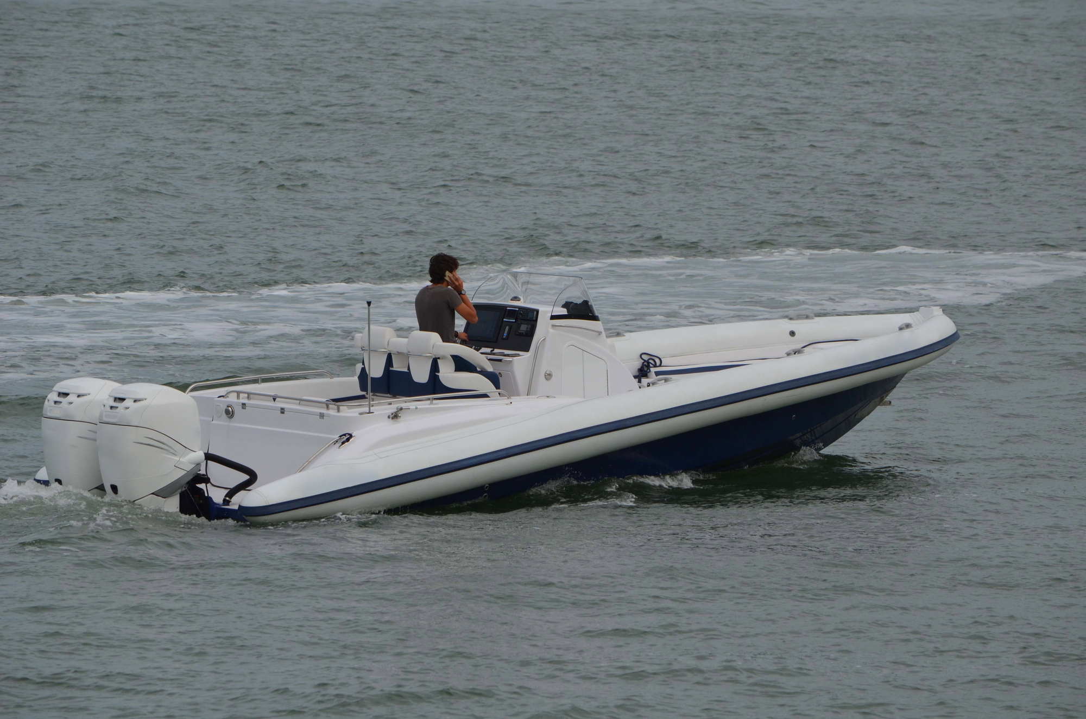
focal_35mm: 232
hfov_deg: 8.9
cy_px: 360
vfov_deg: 5.9
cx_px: 543
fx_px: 7000
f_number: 8
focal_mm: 155
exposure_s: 1/2000
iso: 400
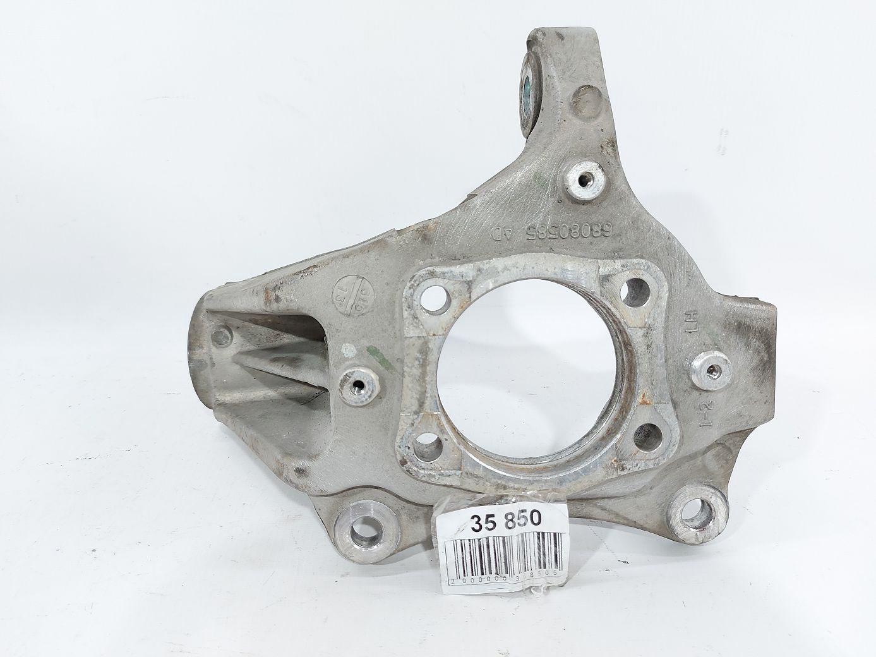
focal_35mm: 24
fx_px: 607
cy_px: 328
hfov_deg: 71.6
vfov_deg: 56.8
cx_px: 438
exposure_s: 1/50
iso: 80
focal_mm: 5.23
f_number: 1.8
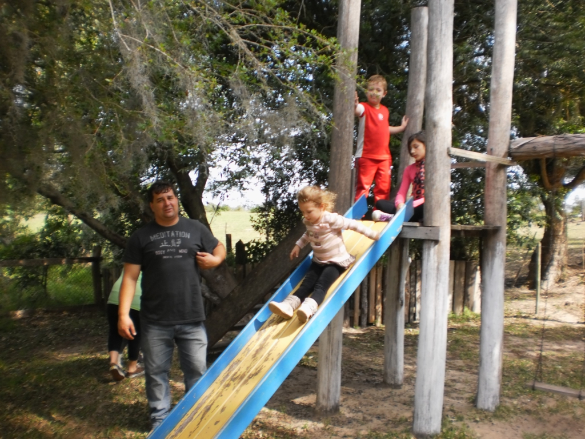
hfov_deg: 51.4
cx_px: 292
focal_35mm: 36
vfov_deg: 39.7
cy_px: 220
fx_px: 608
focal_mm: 6.3
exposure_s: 1/250
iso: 100
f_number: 3.1
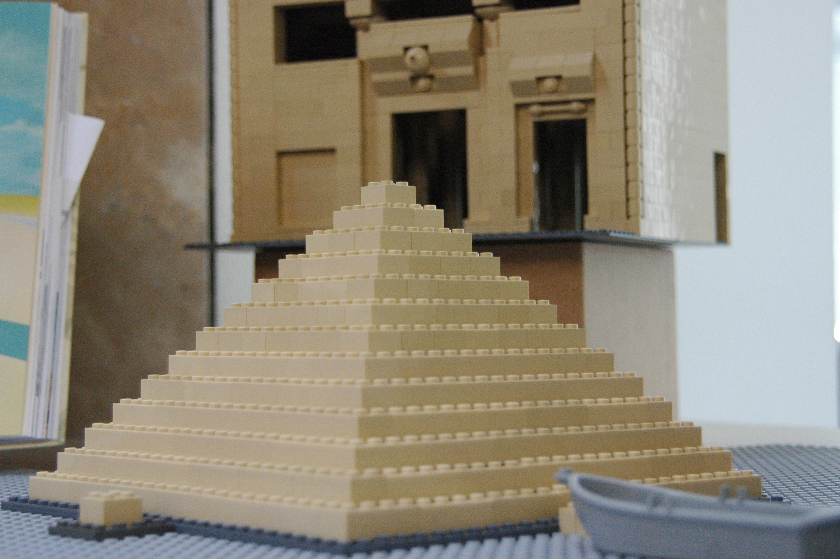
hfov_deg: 27.0
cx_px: 432
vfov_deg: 18.1
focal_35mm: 75
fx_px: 1748
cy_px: 237
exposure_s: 1/100
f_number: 4.8
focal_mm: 42
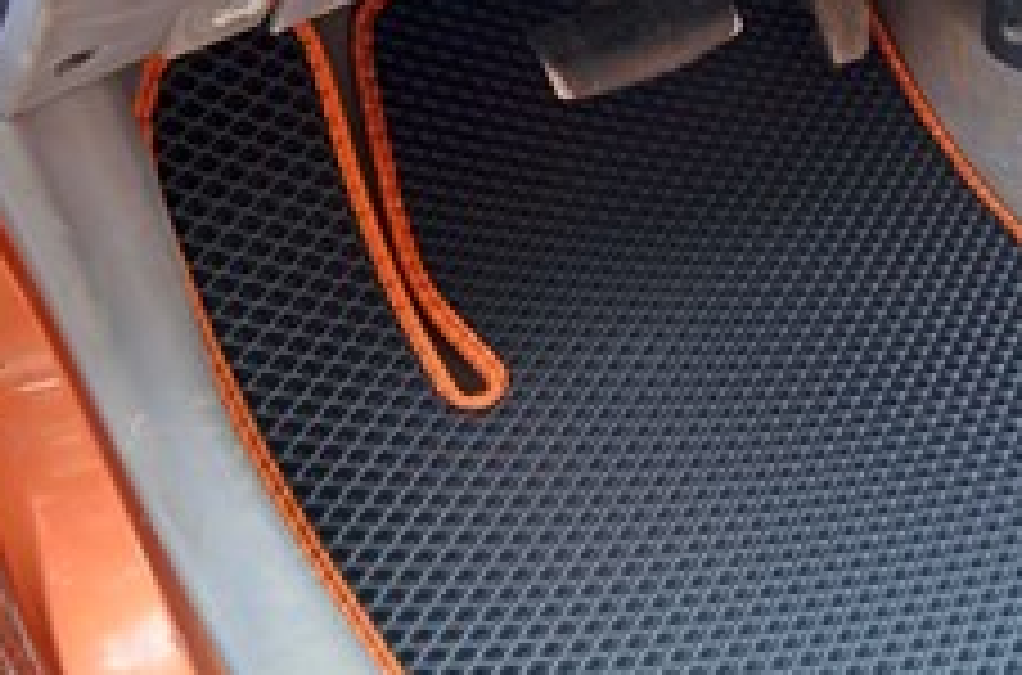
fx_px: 1415
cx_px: 914
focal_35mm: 50
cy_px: 526
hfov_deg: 37.2
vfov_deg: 26.4
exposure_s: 1/30
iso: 400
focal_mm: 18
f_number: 9.5
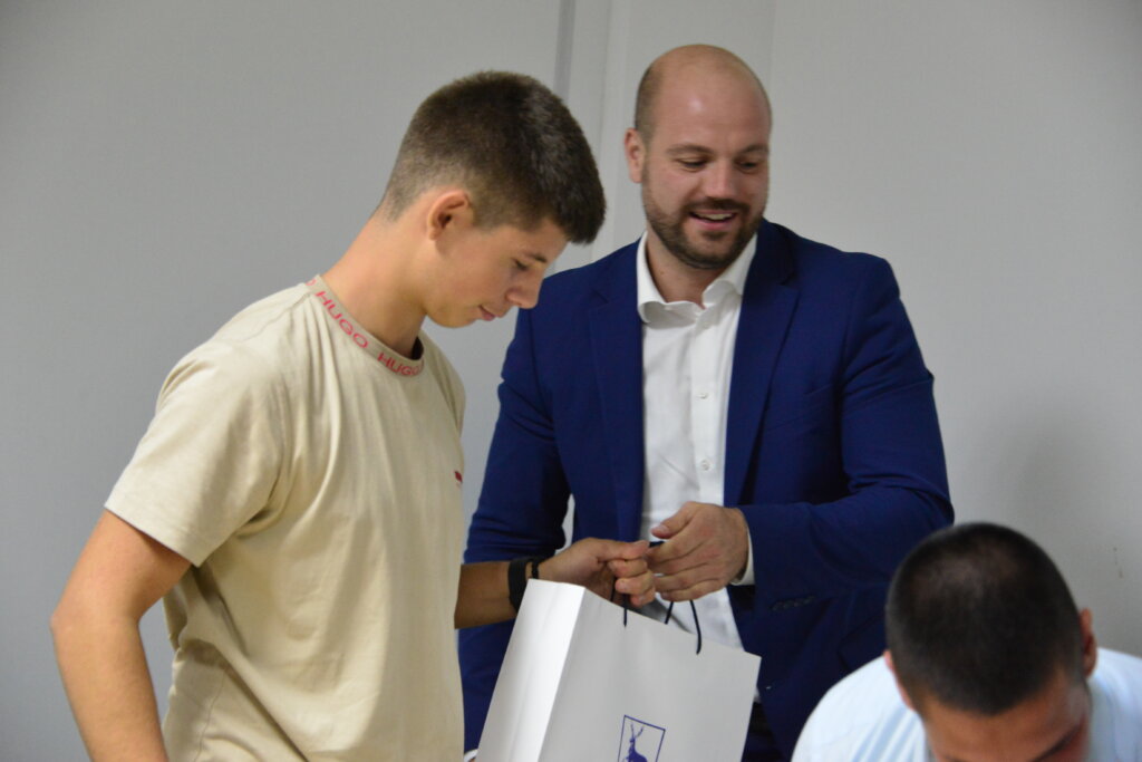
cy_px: 381
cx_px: 571
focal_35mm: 98
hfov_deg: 20.8
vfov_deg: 14.0
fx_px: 3109
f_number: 5.3
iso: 6400
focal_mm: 98
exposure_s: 1/100
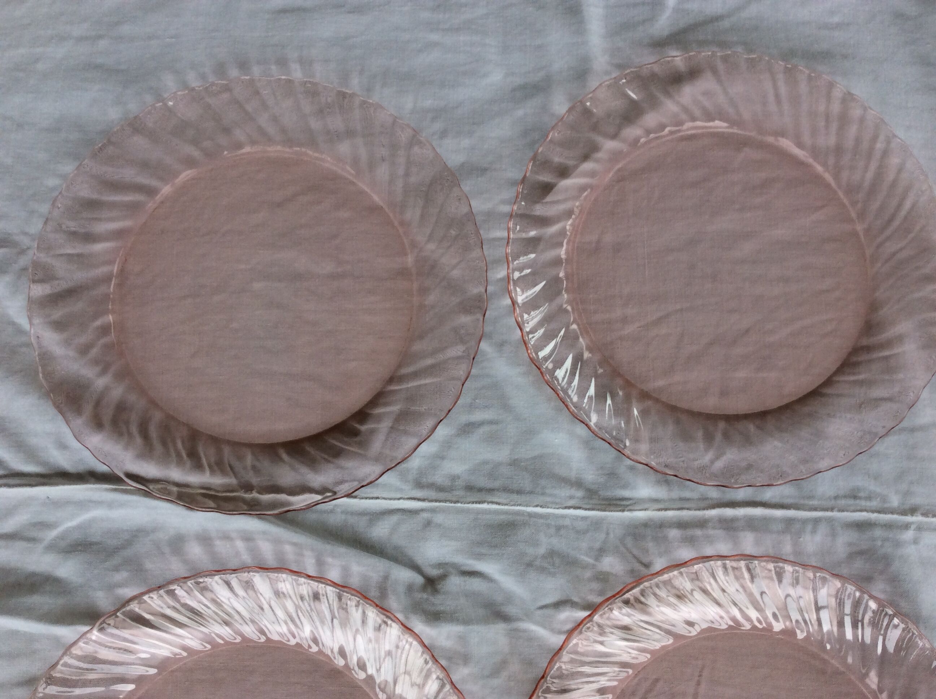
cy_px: 350
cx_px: 468
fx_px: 864
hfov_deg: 56.9
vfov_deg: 44.1
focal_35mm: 32
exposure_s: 1/239
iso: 32
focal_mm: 3.3
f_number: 2.4
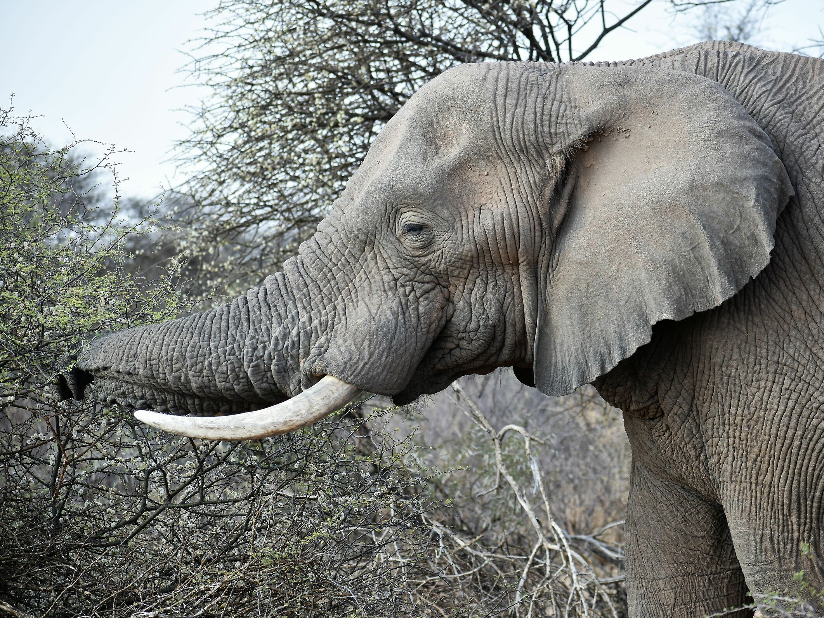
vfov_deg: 7.0
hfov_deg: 9.3
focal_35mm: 212
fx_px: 5046
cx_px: 453
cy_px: 310
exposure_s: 1/400
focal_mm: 130
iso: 220
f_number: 4.8
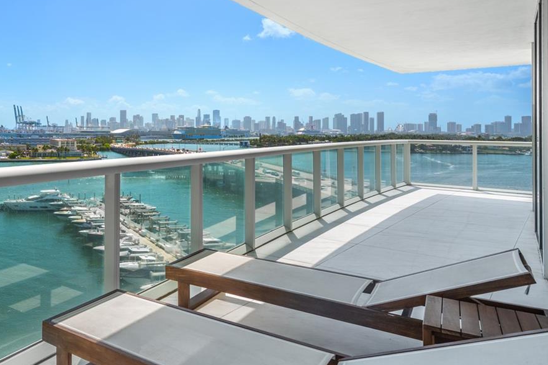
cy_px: 143
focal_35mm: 29
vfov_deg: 44.7
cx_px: 76
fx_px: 441
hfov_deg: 56.7
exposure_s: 1/500
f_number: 8
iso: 100
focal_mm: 16
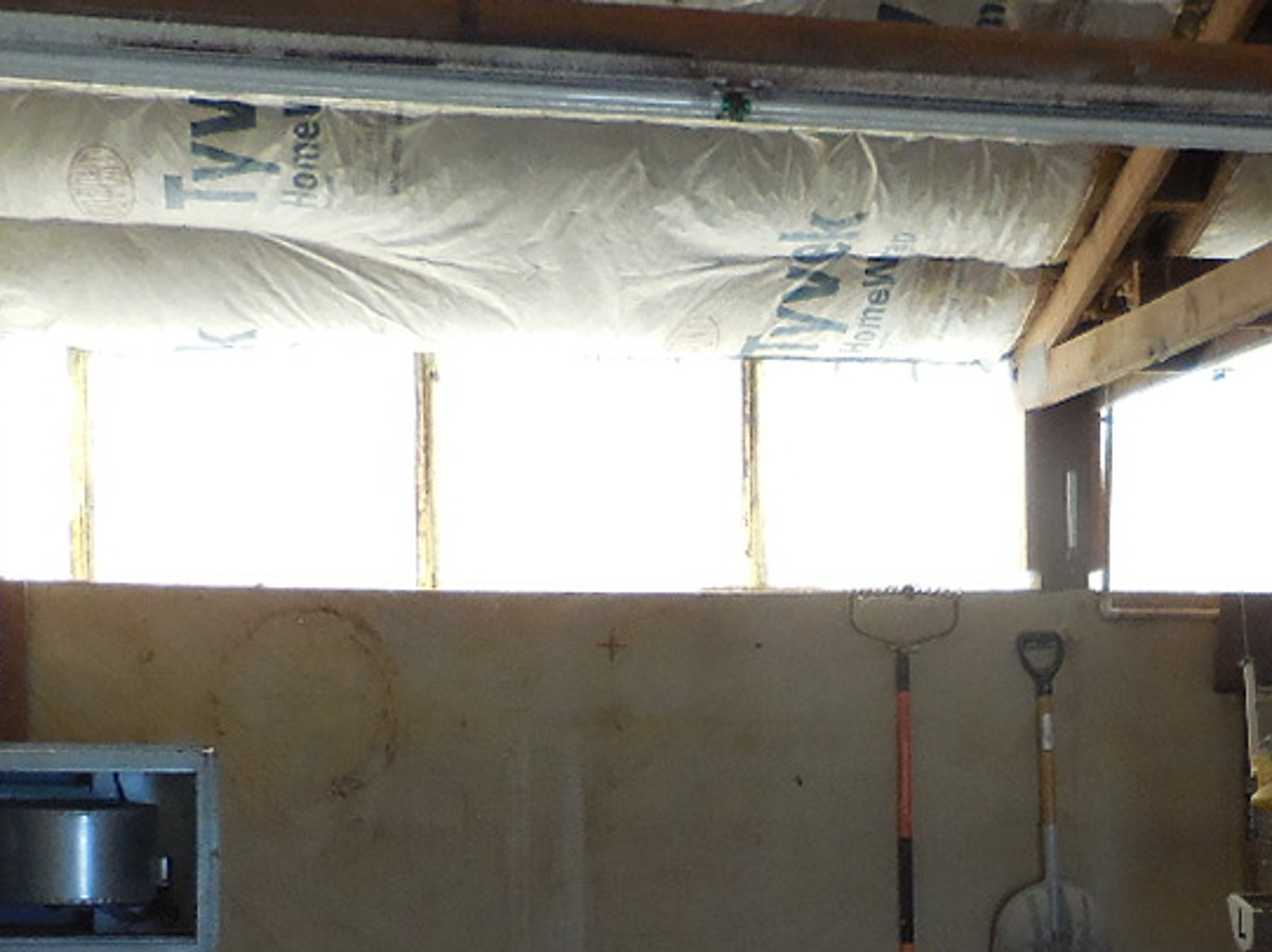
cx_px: 985
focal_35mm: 74
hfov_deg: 26.0
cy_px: 797
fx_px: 2717
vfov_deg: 19.6
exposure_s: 1/30
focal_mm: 4.5
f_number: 3.3
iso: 180
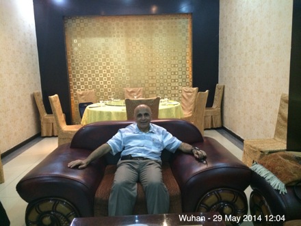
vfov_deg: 46.8
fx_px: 261
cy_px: 113
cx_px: 150
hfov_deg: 60.0
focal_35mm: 30
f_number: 2.2
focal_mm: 4.12
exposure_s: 1/20
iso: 320
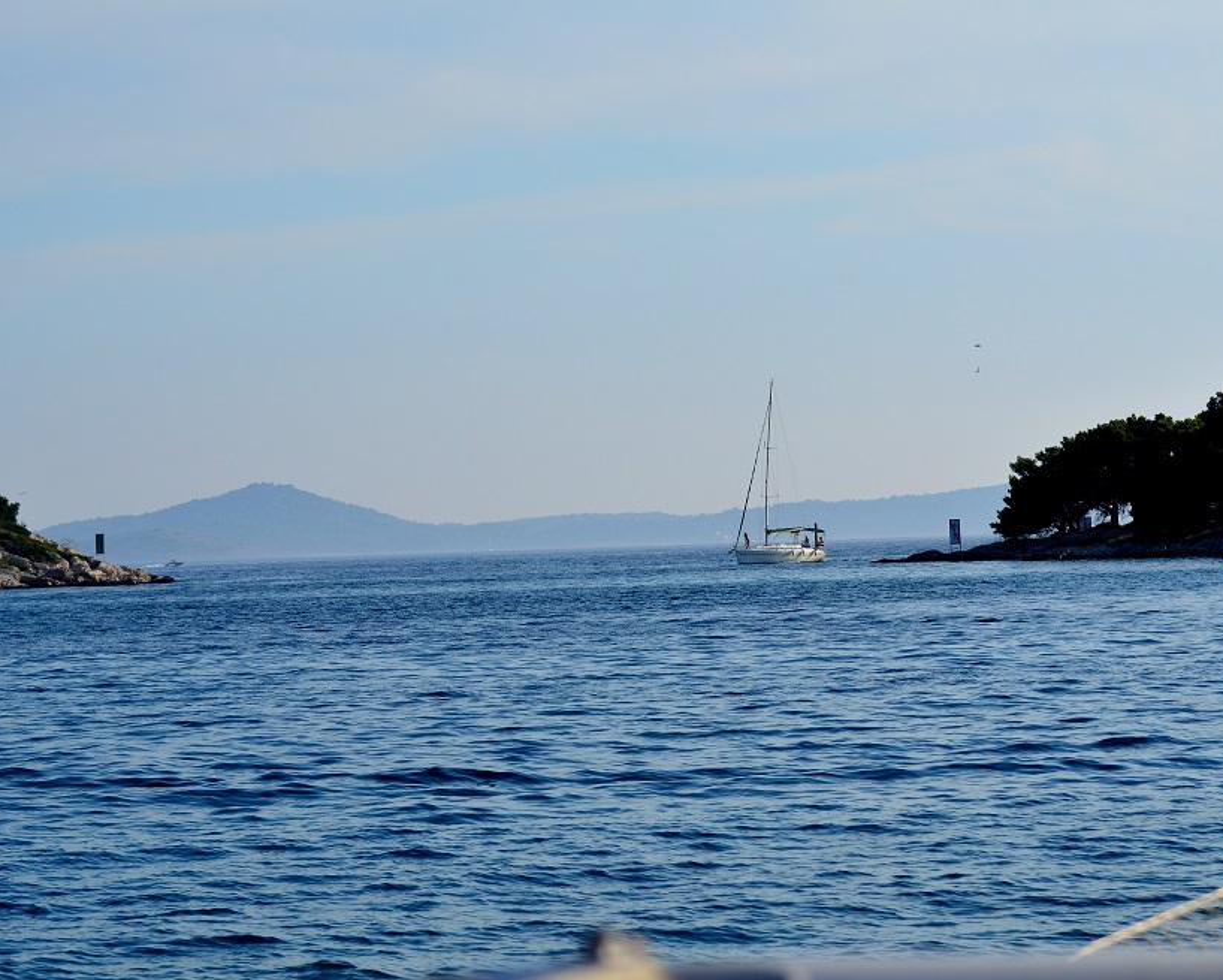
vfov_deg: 12.9
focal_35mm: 120
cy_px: 493
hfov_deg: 16.0
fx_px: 4345
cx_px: 578
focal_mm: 70
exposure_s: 1/3200
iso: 400
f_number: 5.6
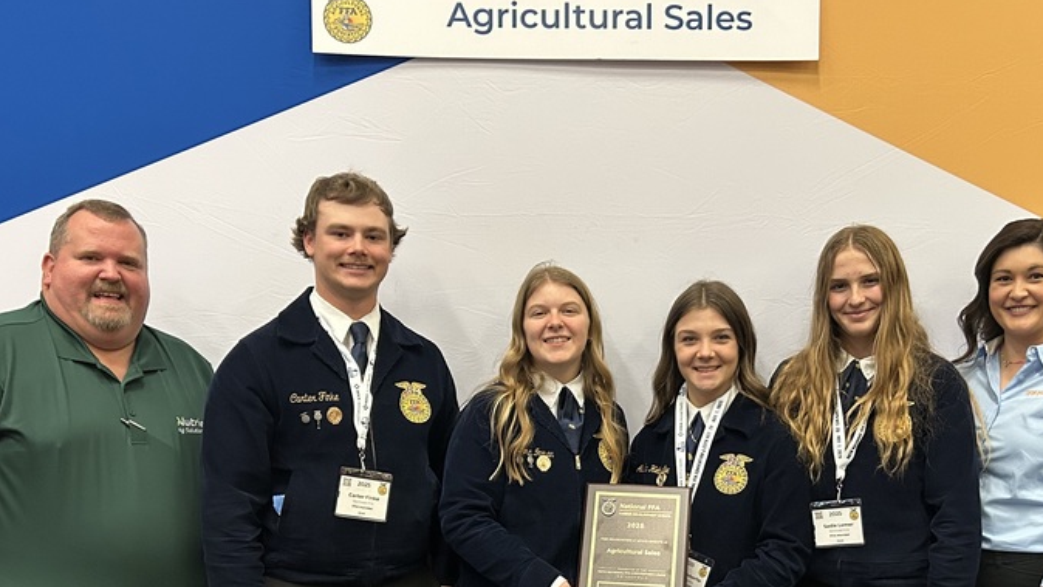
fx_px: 1161
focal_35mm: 42
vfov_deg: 27.4
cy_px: 523
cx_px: 599
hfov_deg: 48.2
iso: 400
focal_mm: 5.7
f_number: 1.5
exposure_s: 1/60
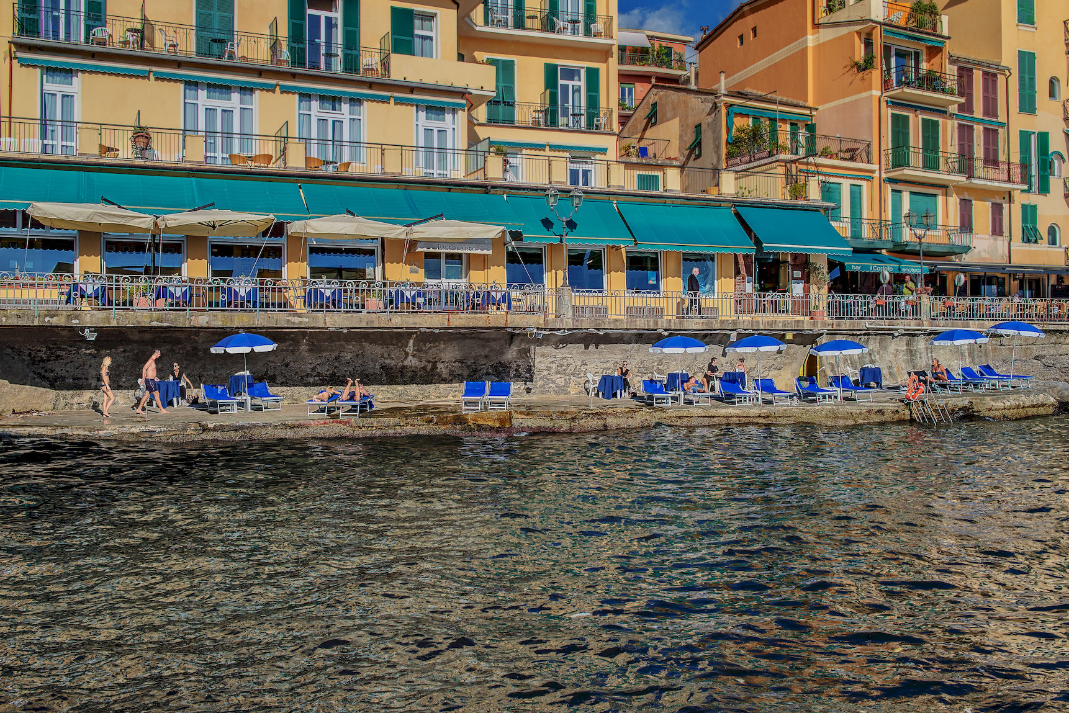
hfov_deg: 53.1
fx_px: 1069
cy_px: 336
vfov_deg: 36.9
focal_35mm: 36
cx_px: 547
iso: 64
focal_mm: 31
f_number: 8
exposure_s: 1/320
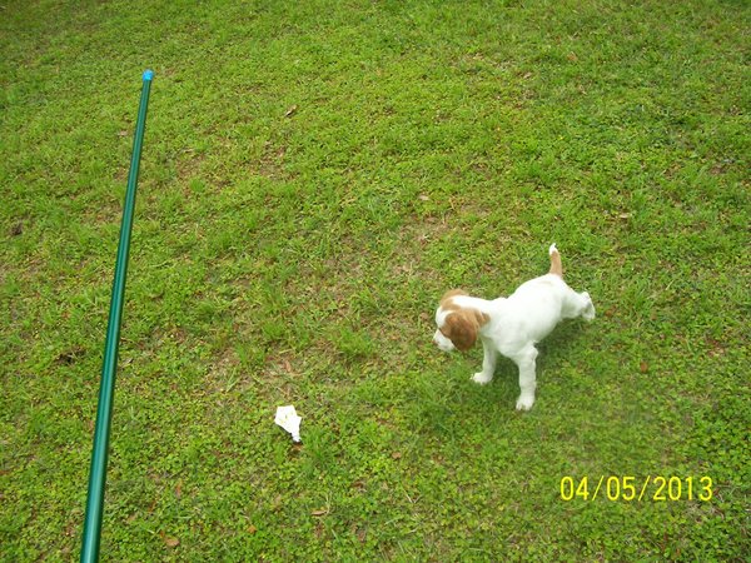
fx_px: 738
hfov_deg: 54.0
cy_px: 282
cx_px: 376
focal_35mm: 34
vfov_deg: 41.8
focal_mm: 5.6
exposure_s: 1/641
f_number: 2.7
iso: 80
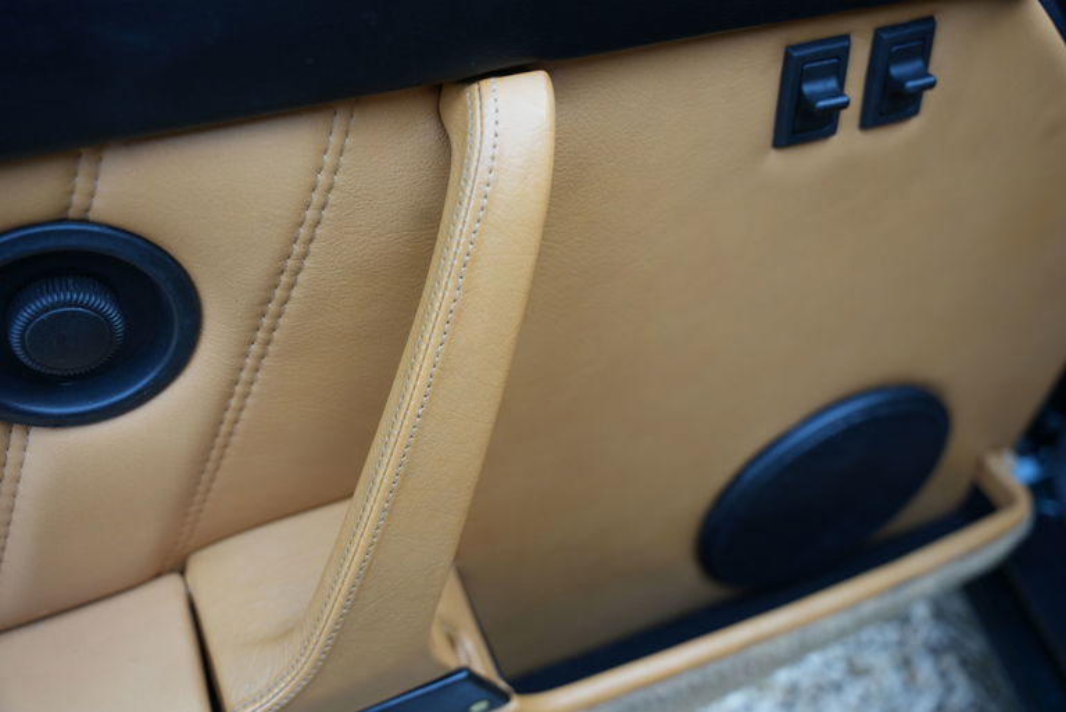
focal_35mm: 36
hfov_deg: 53.1
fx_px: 1067
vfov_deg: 36.9
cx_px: 533
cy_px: 356
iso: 250
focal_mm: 36
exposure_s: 1/60
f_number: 4
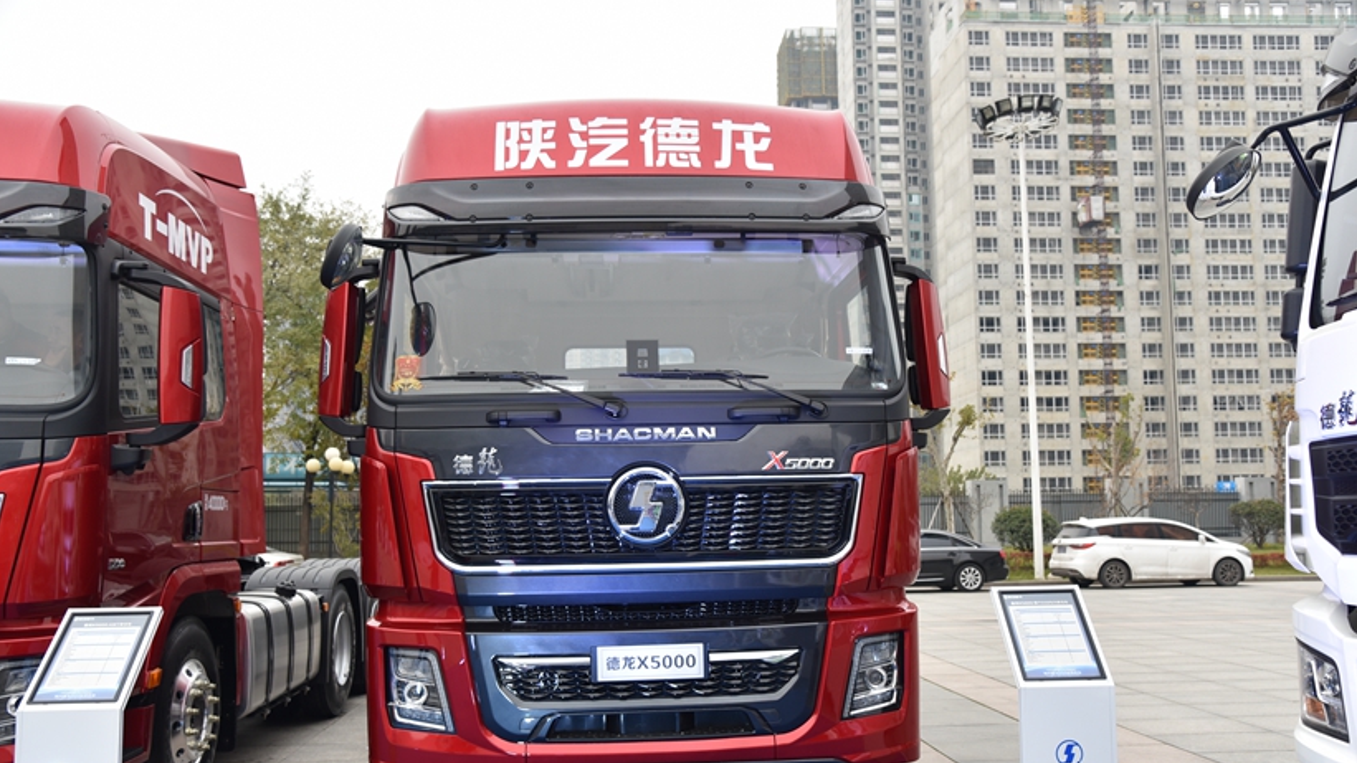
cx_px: 679
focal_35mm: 32
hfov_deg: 61.0
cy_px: 452
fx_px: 1152
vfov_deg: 36.6
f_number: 4.5
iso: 400
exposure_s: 1/80
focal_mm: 30
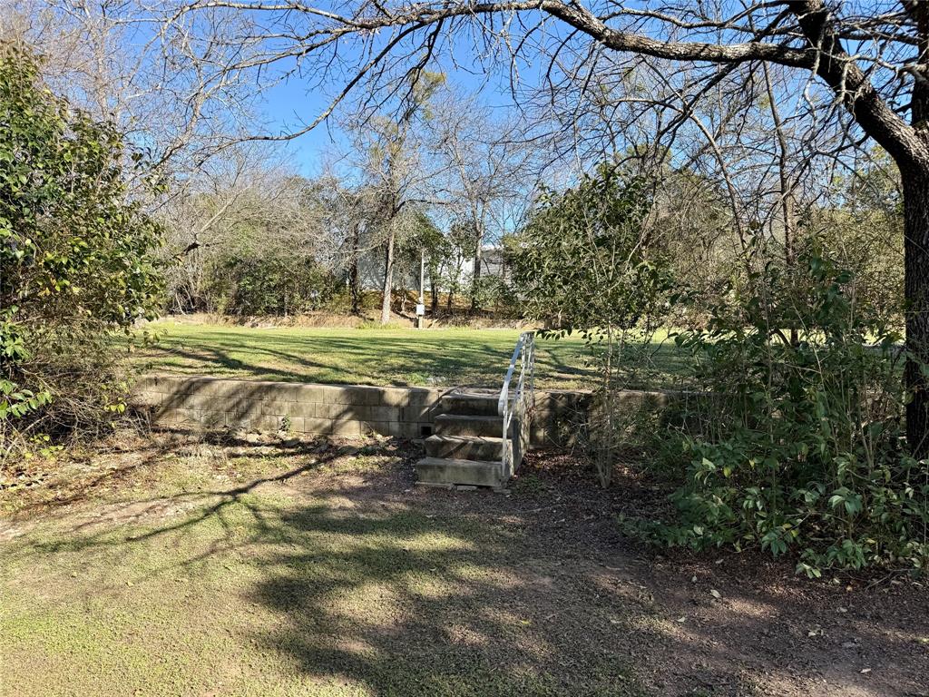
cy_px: 348
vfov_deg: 56.8
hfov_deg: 71.6
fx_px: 644
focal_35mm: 24
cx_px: 464
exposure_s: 1/1553
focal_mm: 6.76
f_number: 1.78
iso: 80
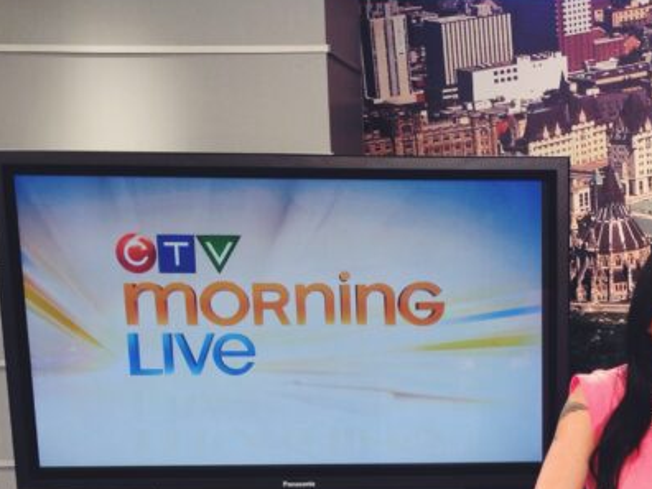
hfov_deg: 26.9
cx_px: 578
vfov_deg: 20.4
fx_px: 1318
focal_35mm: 70
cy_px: 474
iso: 50
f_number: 2.4
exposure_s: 1/24
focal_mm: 4.12
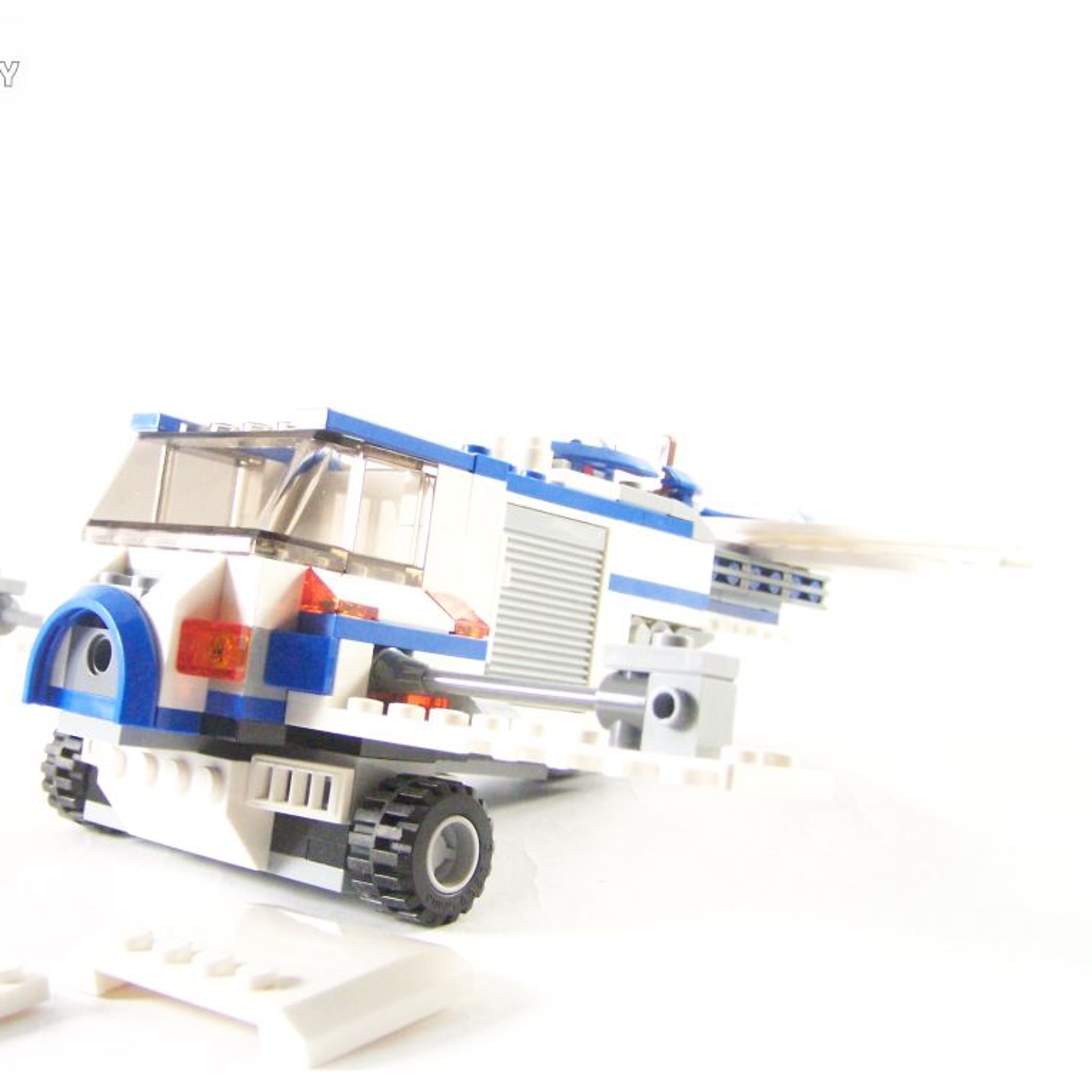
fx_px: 1606
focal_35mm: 45
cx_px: 460
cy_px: 547
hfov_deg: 37.5
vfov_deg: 37.6
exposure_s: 1/60
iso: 400
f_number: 3.2
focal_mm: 6.3
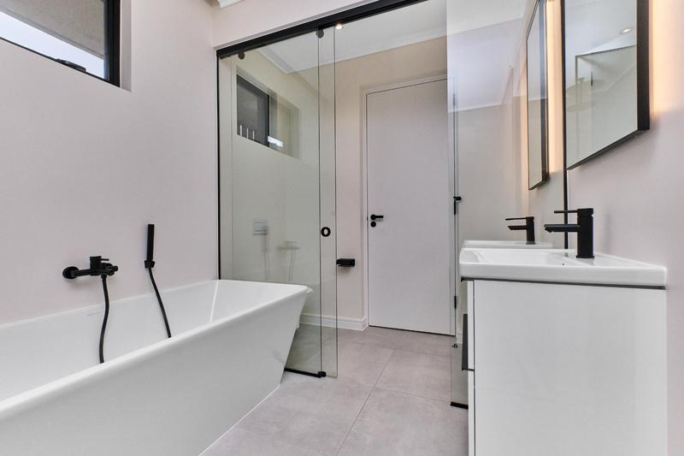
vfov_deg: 77.3
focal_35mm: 15
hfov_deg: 100.4
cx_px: 342
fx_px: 285
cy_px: 228
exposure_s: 1/200
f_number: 10
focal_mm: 10
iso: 500
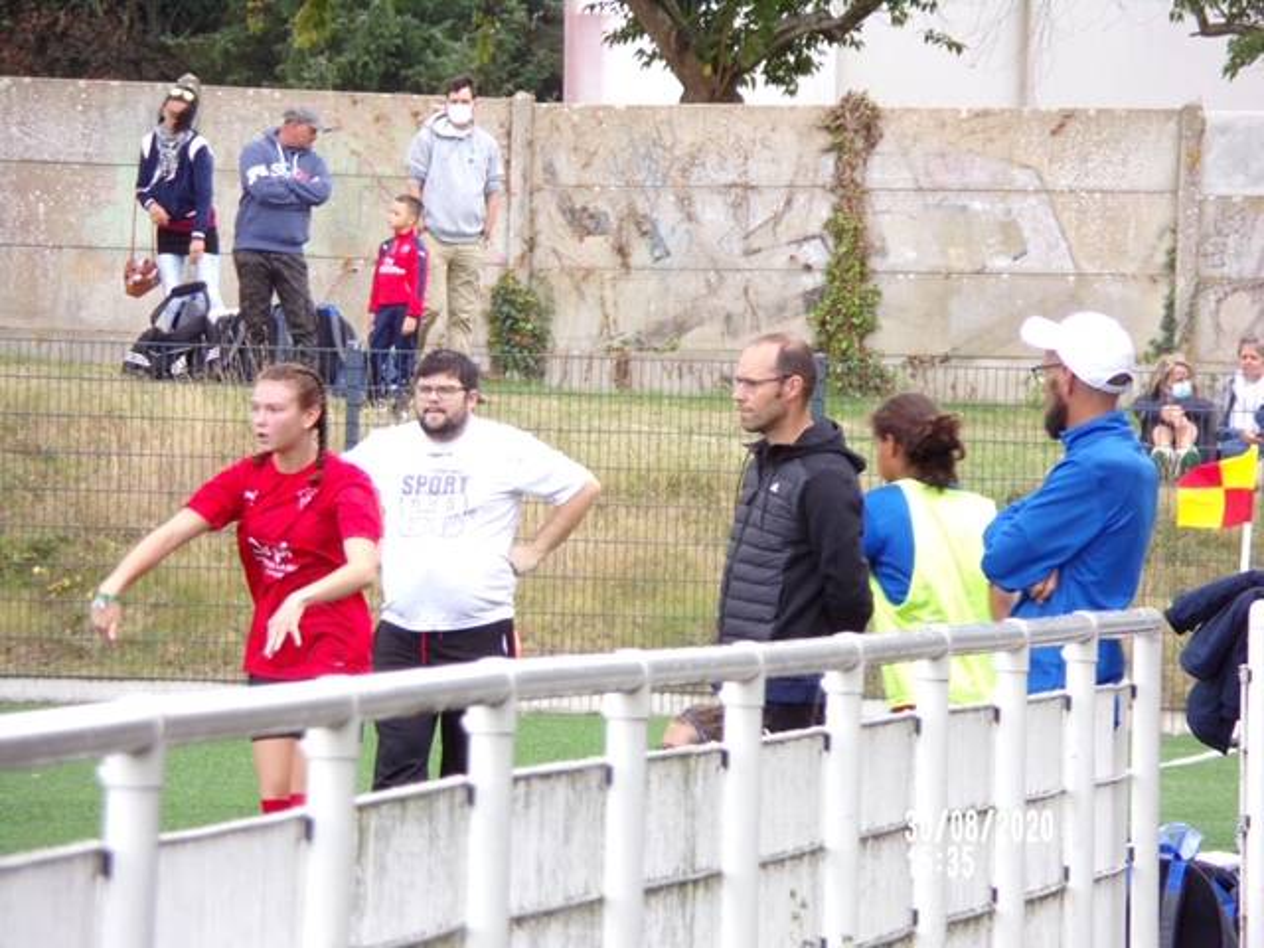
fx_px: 19755
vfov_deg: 2.7
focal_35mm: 541
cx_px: 632
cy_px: 474
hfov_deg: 3.7
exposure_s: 1/100
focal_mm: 96.9
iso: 195
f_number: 6.1
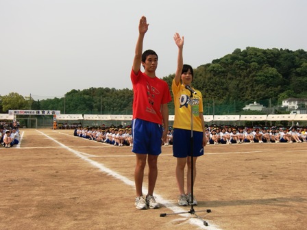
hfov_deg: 46.8
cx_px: 154
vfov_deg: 36.0
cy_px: 115
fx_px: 355
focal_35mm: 40
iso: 64
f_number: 3.8
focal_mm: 7.1
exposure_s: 1/1000
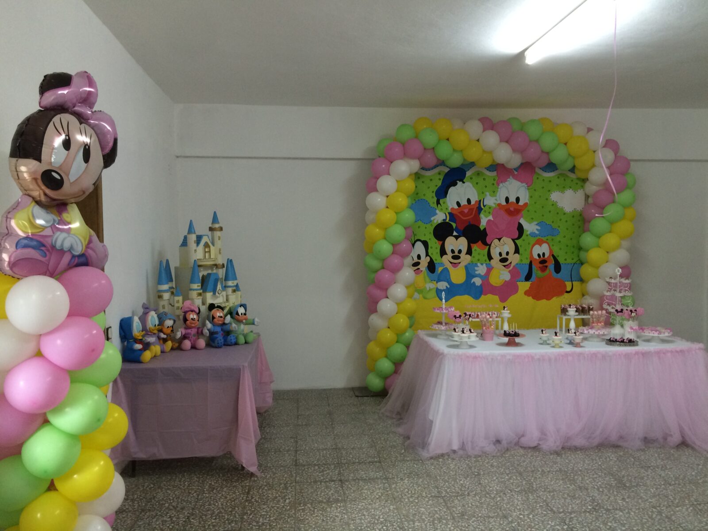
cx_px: 354
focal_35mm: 29
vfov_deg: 48.2
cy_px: 266
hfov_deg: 61.7
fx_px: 593
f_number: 2.2
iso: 160
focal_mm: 4.15
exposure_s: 1/33
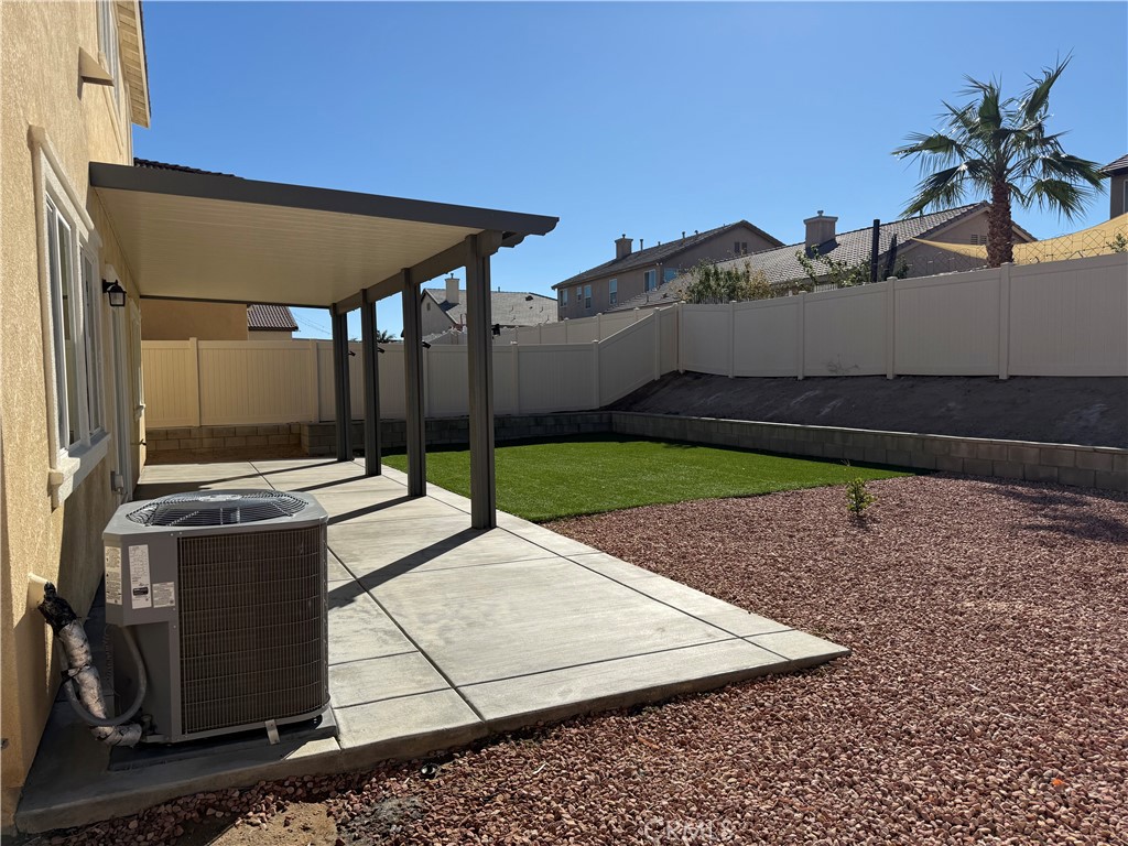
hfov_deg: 71.6
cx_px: 564
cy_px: 423
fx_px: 782
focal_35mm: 24
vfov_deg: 56.8
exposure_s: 1/6711
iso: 80
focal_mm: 6.76
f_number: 1.78
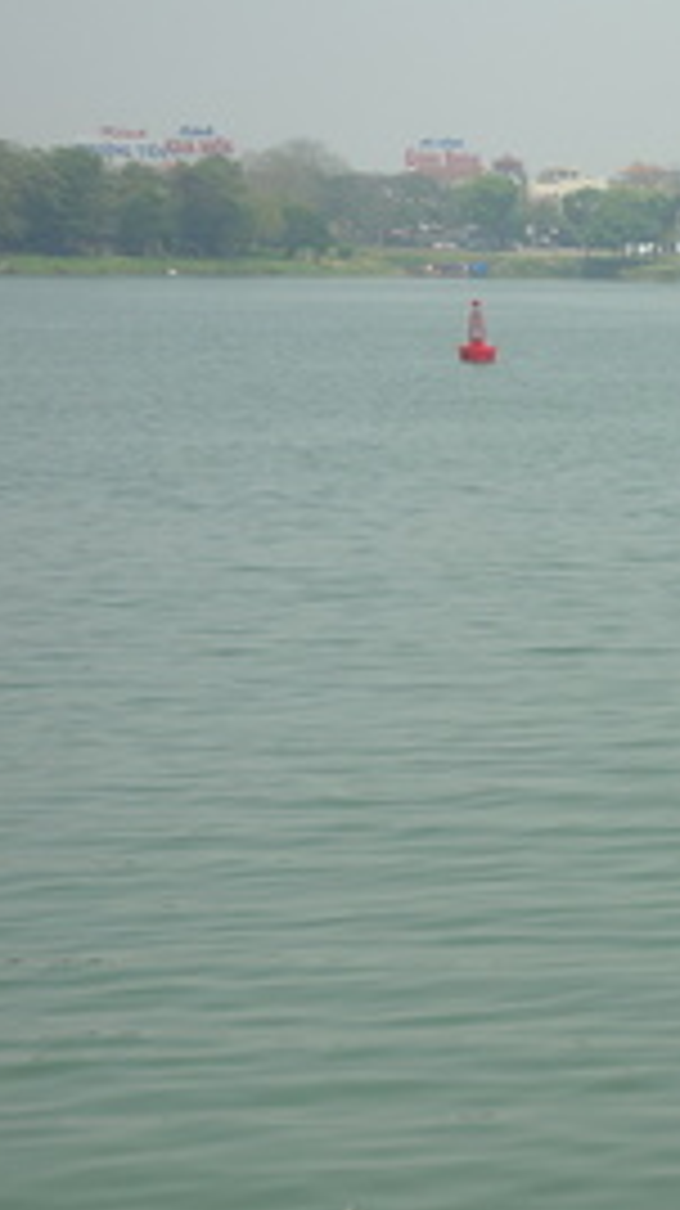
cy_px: 886
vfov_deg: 19.2
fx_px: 3564
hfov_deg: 9.4
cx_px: 1765
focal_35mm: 111
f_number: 4.5
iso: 125
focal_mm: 13.25
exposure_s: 1/800
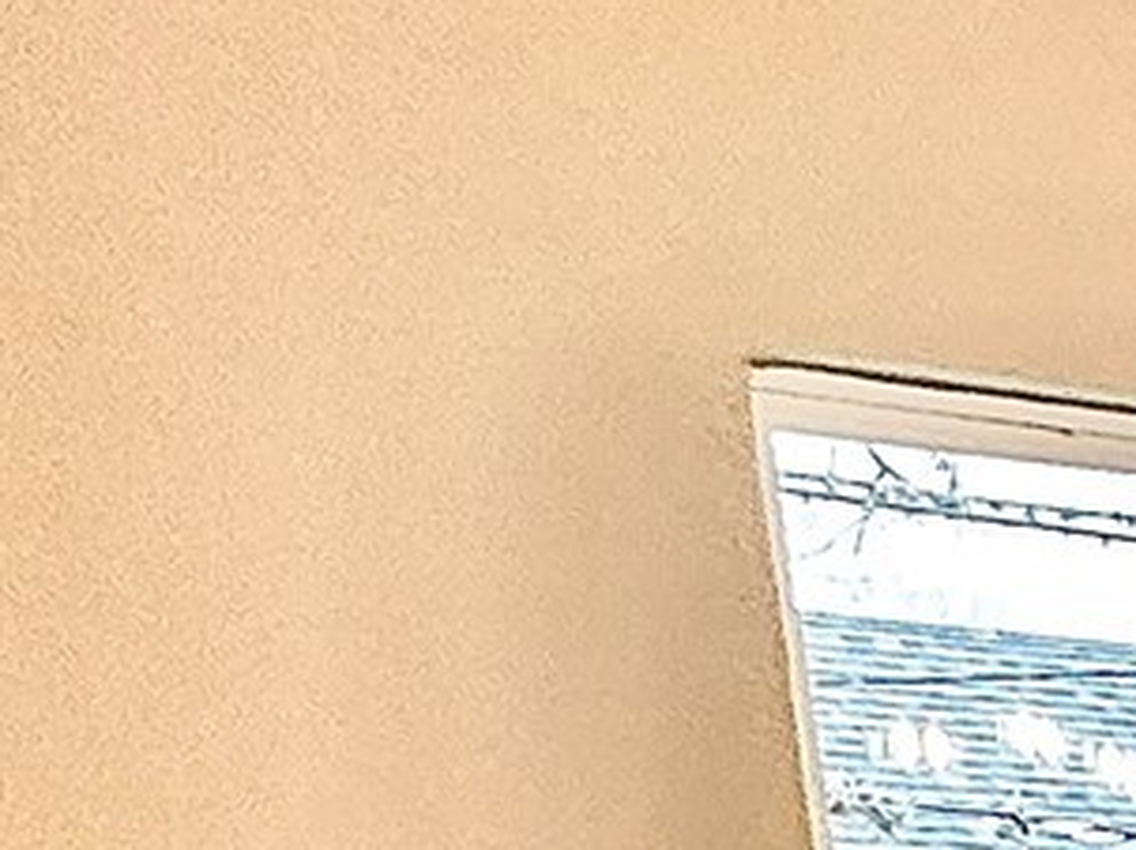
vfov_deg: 13.3
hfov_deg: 12.6
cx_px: 3118
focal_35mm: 95
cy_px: 1730
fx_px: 3115
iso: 160
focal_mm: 2.22
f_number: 2.2
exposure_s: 1/120
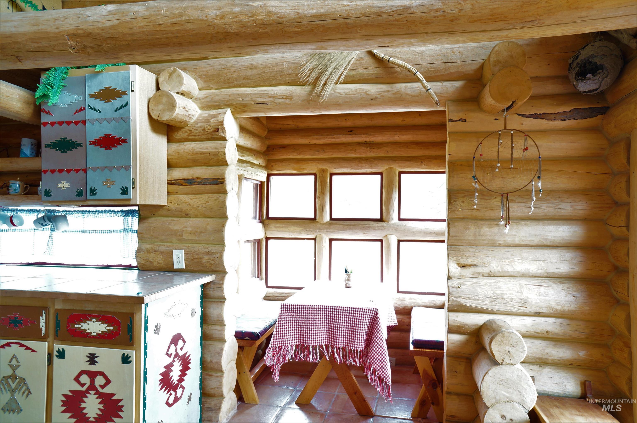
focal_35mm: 24
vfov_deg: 53.0
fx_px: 424
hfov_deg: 73.8
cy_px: 212
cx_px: 318
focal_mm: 16
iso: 200
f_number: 9
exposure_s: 1
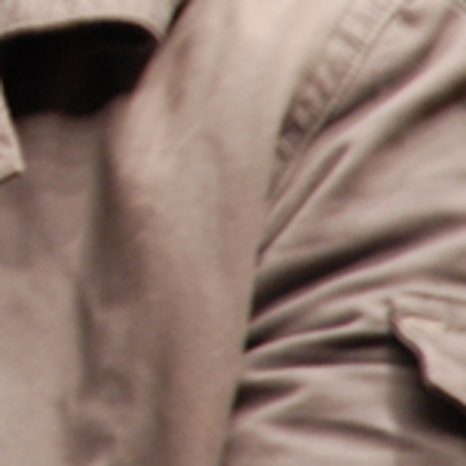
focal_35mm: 1224
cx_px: -950
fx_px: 18642
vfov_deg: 1.4
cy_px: -477
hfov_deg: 1.4
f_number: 5.6
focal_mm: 135
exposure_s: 1/2.5
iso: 400
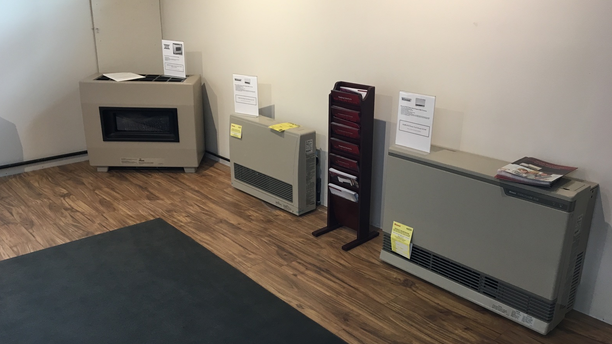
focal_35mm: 32
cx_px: 305
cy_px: 181
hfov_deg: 61.0
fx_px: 519
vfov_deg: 36.7
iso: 80
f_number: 2.2
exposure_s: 1/30
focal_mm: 4.15
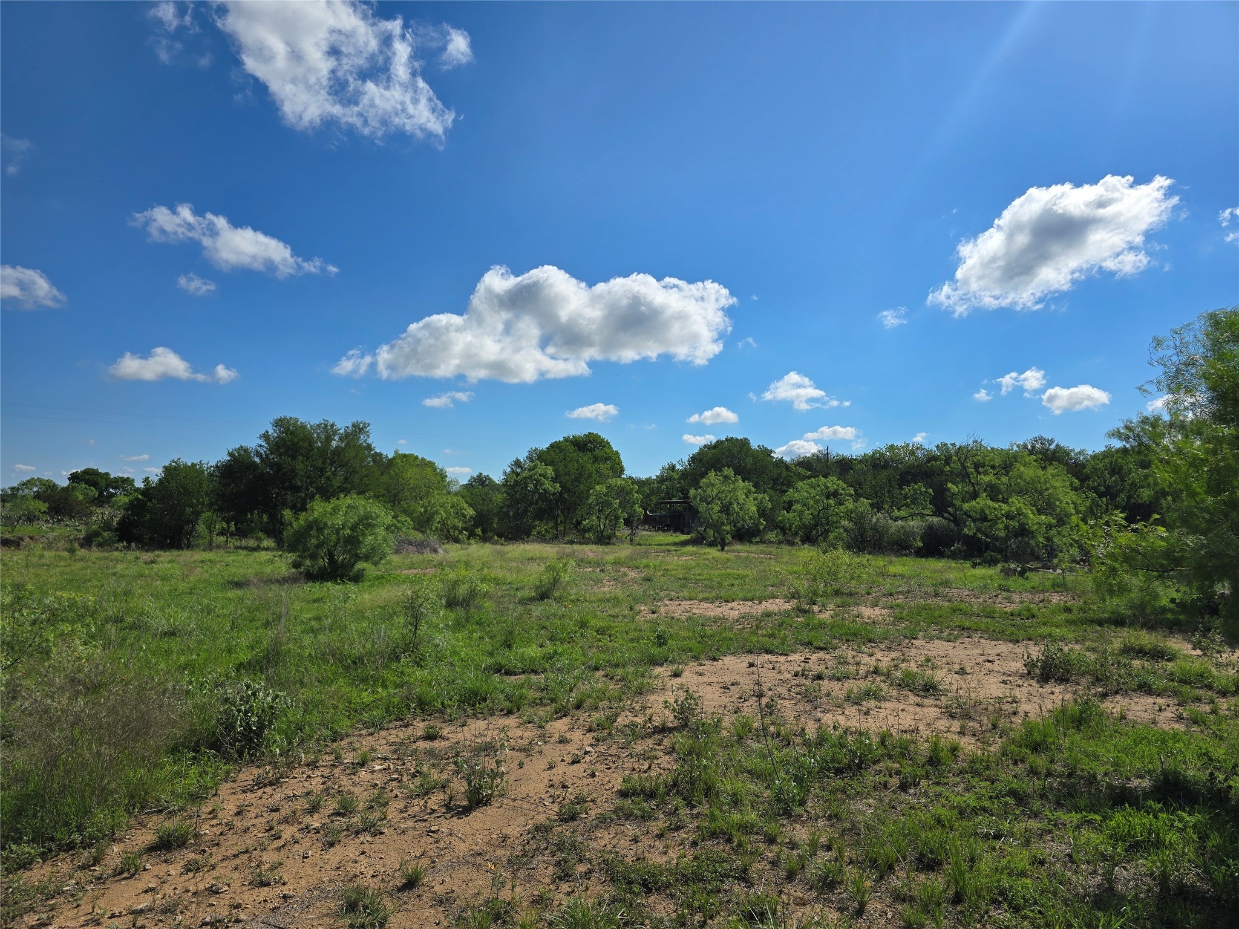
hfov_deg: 73.9
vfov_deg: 58.9
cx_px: 620
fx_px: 823
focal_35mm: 23
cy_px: 464
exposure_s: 1/1619
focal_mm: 6.3
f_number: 1.7
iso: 12
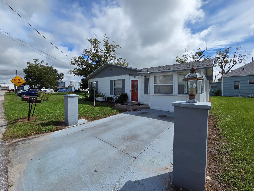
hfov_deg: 106.2
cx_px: 127
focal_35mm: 13
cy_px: 96
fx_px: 95
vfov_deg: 89.9
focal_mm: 2.2
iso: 50
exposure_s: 1/3677
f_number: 2.2
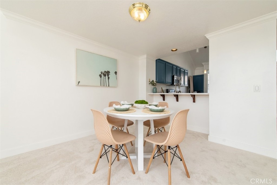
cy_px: 92
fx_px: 108
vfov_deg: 81.1
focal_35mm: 14
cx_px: 138
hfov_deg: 104.3
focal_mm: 14
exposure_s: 1/125
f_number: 5.6
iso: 200
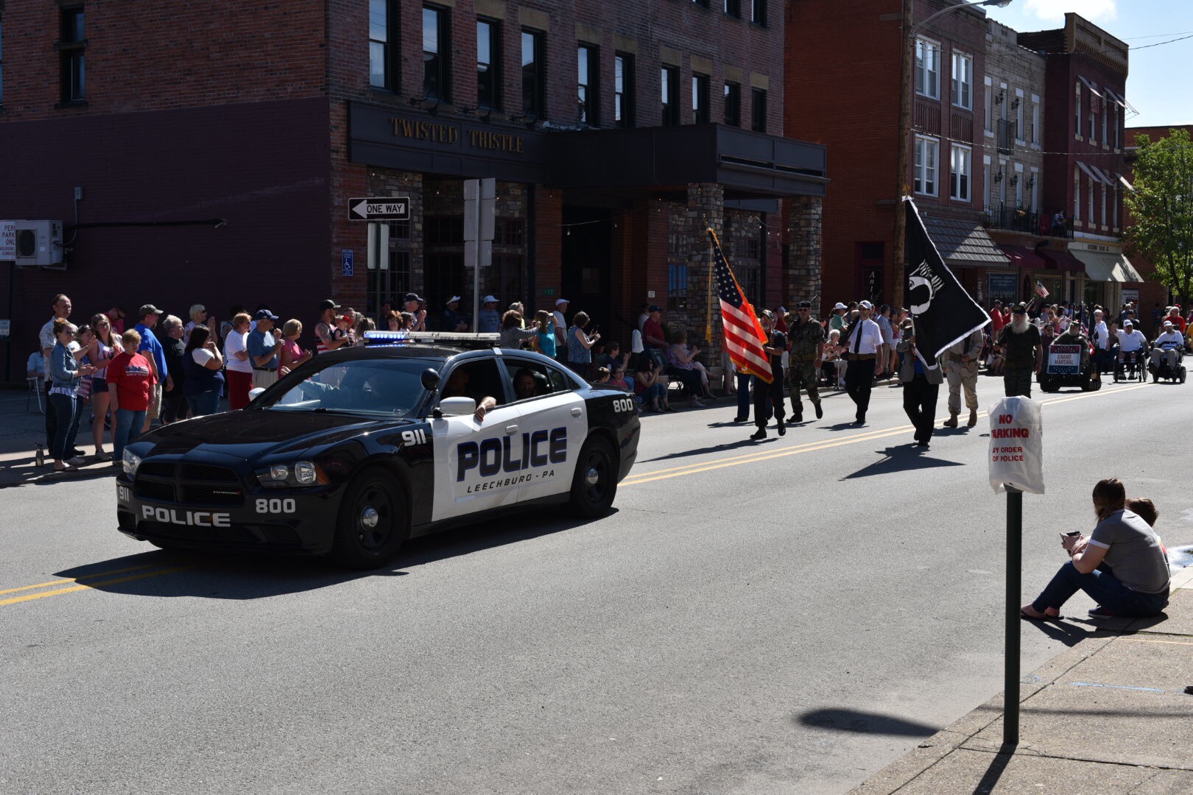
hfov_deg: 39.6
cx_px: 596
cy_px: 398
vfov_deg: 27.0
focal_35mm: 50
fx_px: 1657
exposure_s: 1/320
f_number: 8
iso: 100
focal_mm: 50
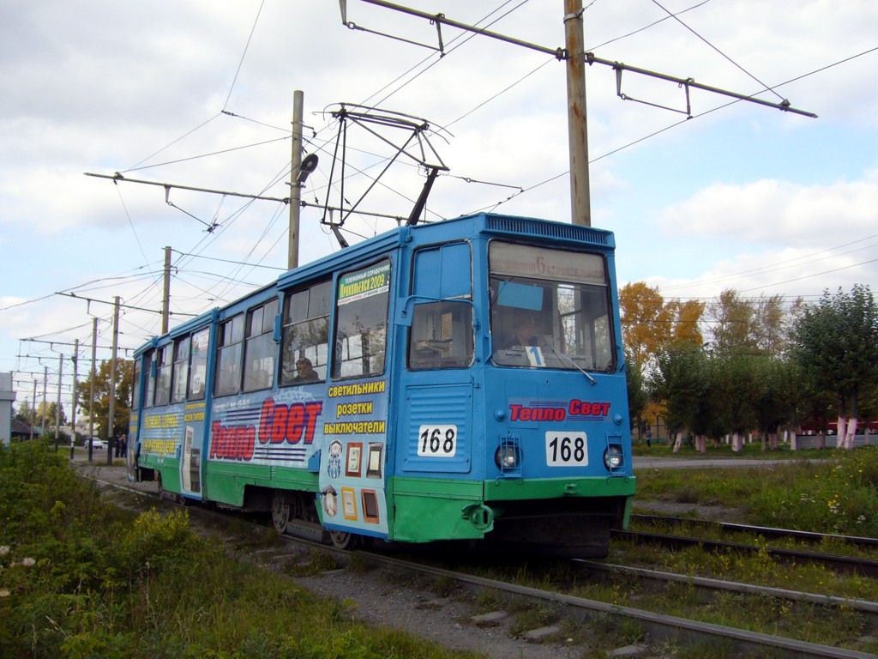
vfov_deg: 40.7
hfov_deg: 52.6
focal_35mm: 35
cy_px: 330
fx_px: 888
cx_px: 439
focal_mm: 5.8
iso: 80
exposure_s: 1/160
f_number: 5.6
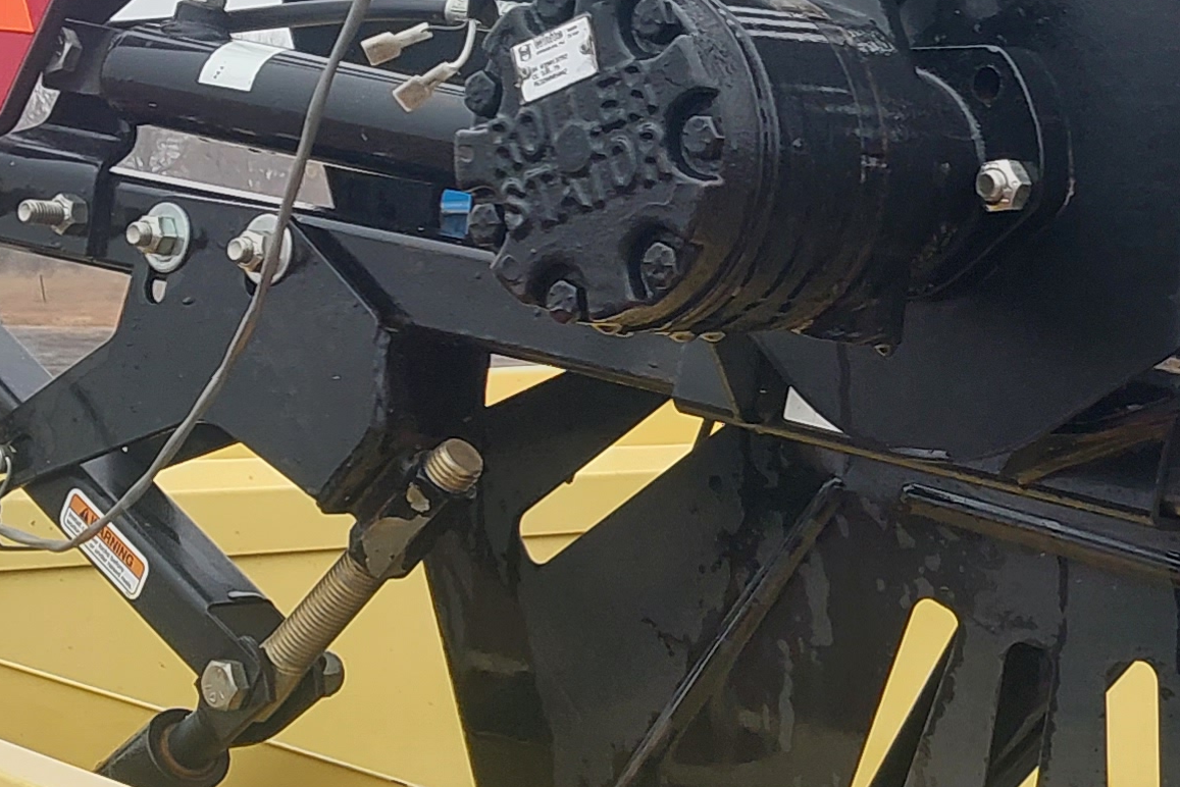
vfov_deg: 13.8
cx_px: 1194
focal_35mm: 99
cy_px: 370
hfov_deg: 19.9
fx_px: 3246
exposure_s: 1/120
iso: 32
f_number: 1.8
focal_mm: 4
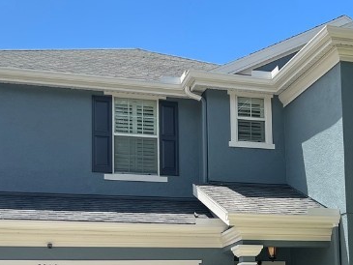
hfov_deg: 26.3
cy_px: 231
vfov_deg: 19.8
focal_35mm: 73
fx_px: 745
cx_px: 275
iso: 50
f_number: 1.5
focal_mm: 5.7
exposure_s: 1/3077
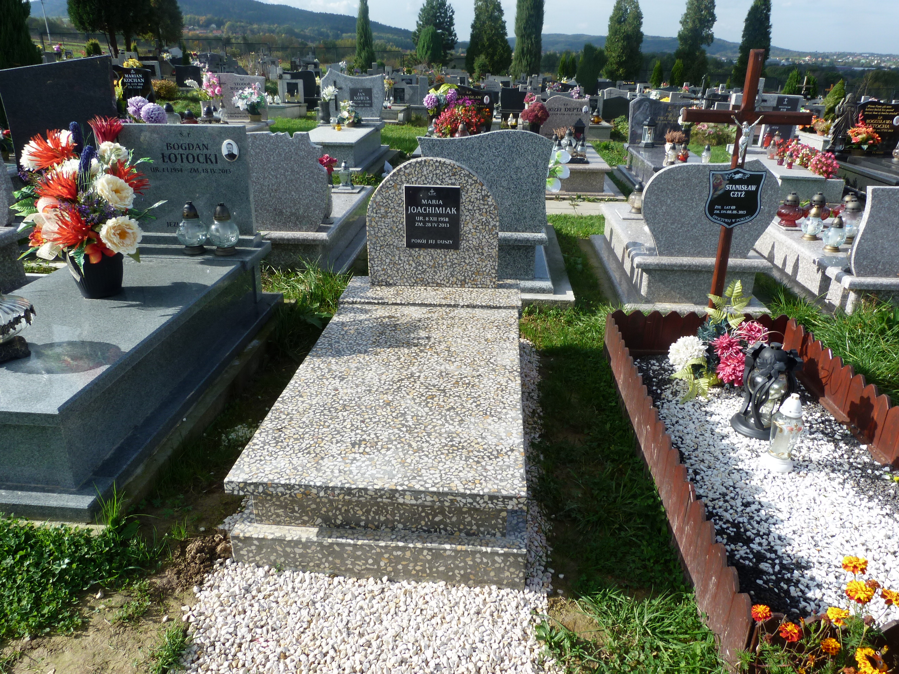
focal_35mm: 25
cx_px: 450
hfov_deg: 69.4
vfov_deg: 54.9
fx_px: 649
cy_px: 337
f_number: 5
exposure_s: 1/250
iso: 80
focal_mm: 4.5
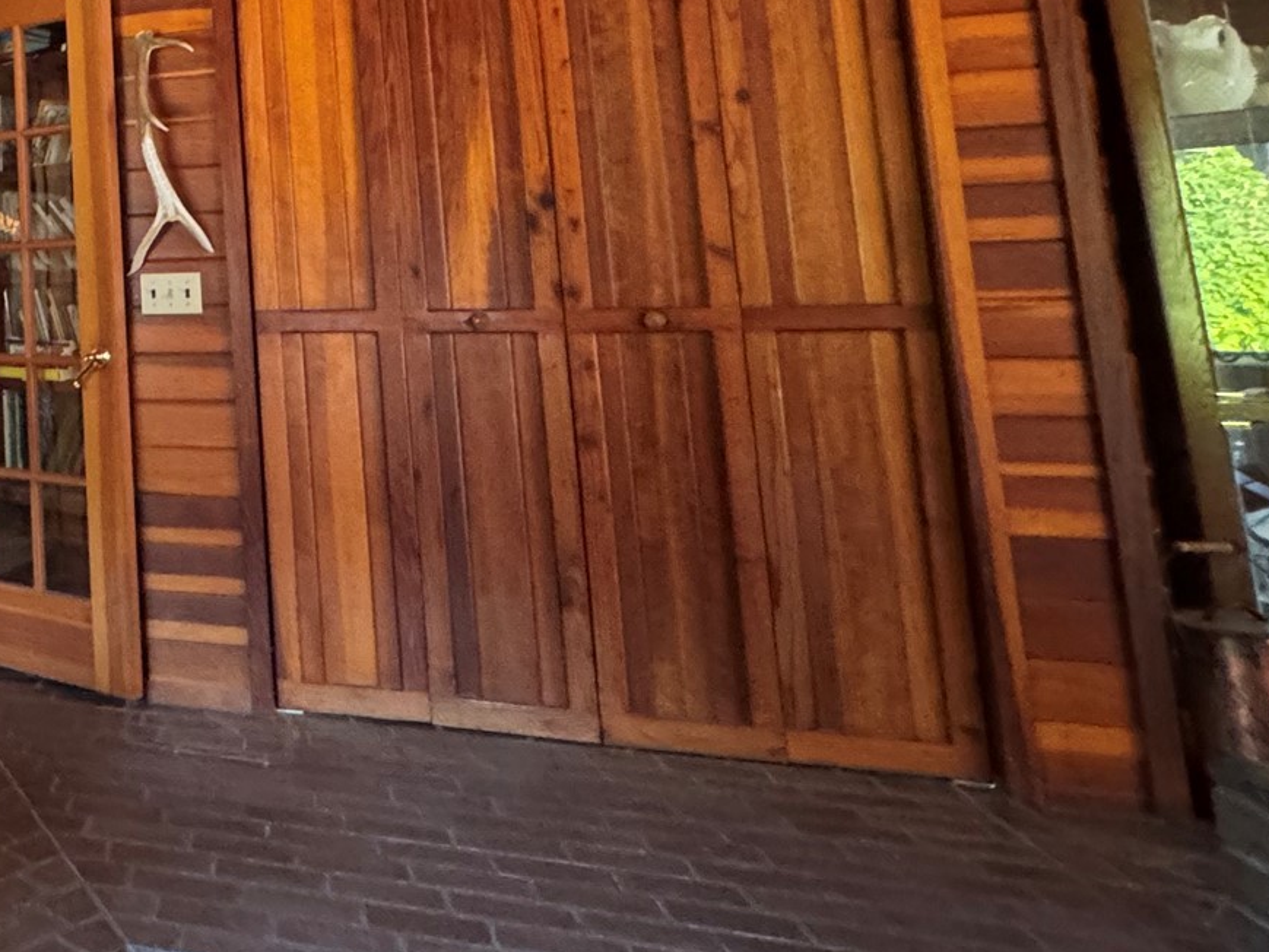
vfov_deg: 40.8
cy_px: 164
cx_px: -204
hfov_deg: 41.0
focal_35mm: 33
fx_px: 1210
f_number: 2.2
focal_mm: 2.22
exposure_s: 1/60
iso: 800
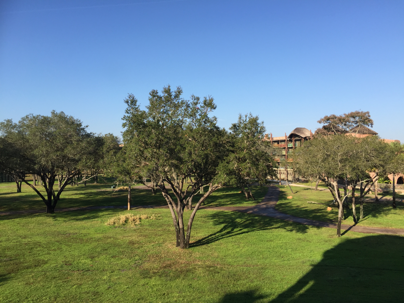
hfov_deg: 61.7
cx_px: 202
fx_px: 338
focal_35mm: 29
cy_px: 152
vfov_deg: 48.2
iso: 32
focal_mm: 4.15
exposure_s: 1/1163
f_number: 2.2
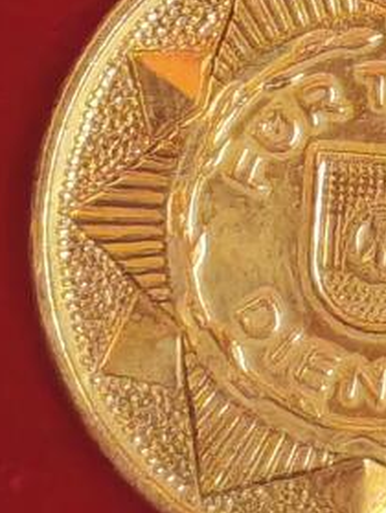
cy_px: -241
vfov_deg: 4.5
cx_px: 338
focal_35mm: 438
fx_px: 6497
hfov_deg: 3.4
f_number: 1.95
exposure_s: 1/50
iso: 640
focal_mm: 5.52
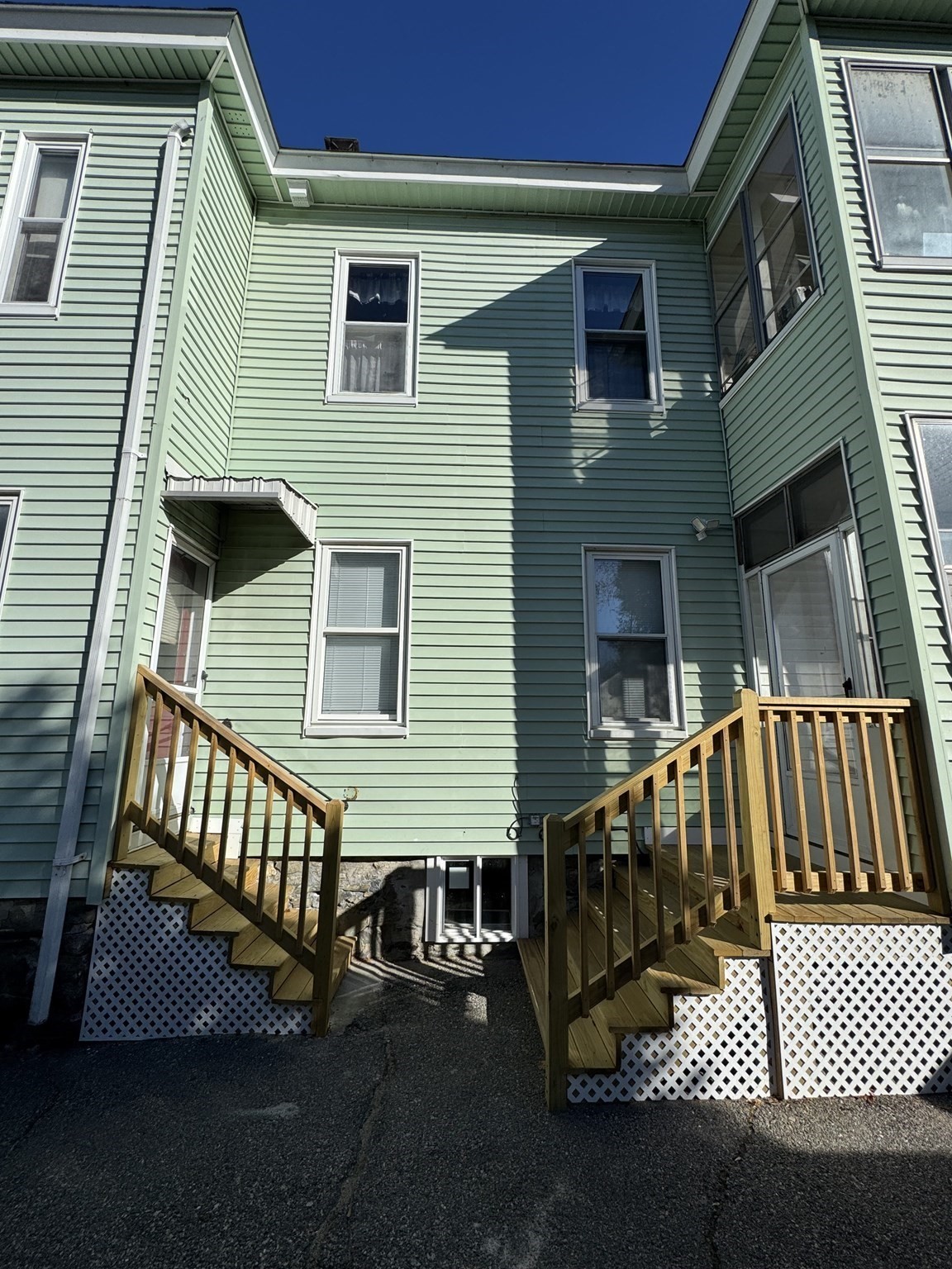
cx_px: 476
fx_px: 513
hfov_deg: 85.7
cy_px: 634
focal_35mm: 14
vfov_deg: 102.1
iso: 50
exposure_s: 1/3906
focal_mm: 2.22
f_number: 2.2
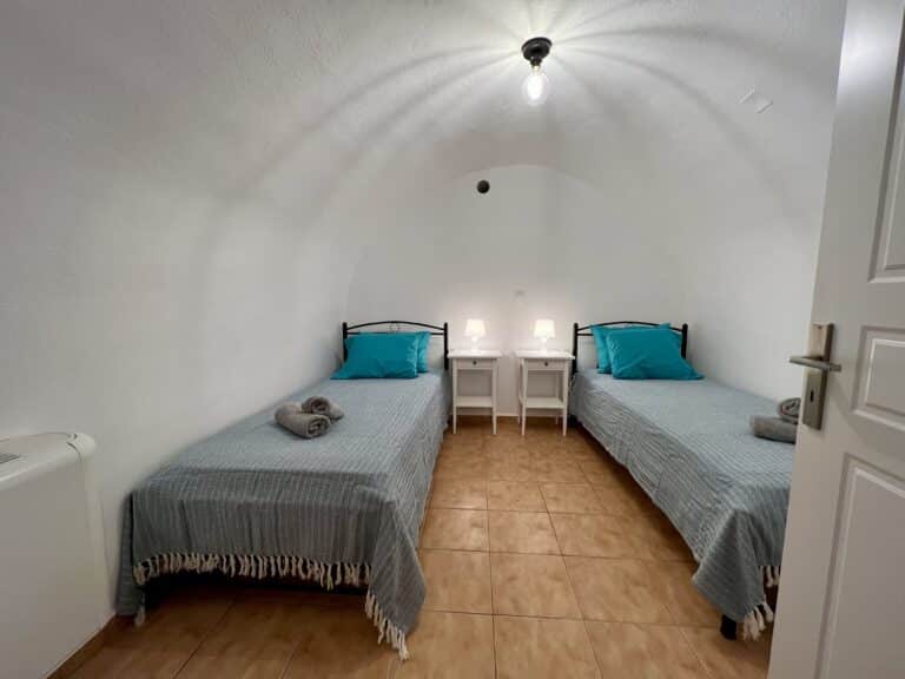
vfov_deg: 89.9
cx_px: 452
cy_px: 340
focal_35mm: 13
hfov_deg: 106.2
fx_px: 340
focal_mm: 1.57
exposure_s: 1/100
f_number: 1.8
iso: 160
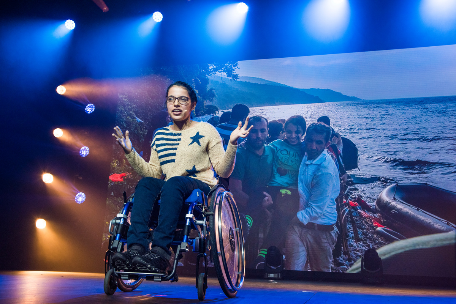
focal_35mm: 36
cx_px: 228
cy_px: 152
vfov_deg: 36.9
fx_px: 456
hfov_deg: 53.1
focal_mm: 36
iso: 1250
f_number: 9
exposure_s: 1/320
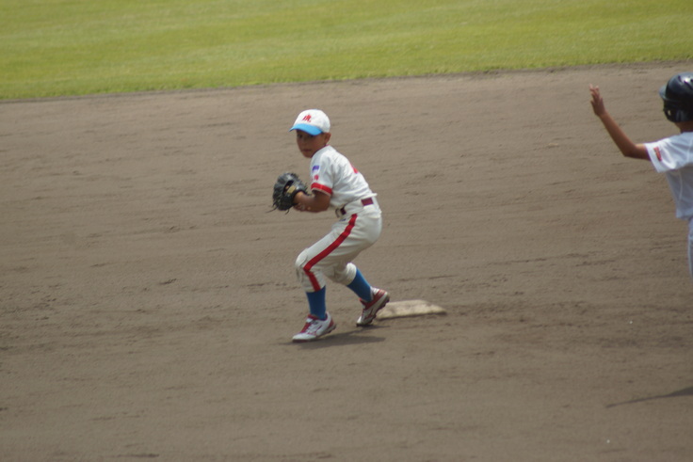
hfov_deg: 4.9
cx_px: 346
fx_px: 8086
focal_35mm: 420
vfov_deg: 3.3
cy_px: 231
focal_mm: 280
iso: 100
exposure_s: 1/640
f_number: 6.3
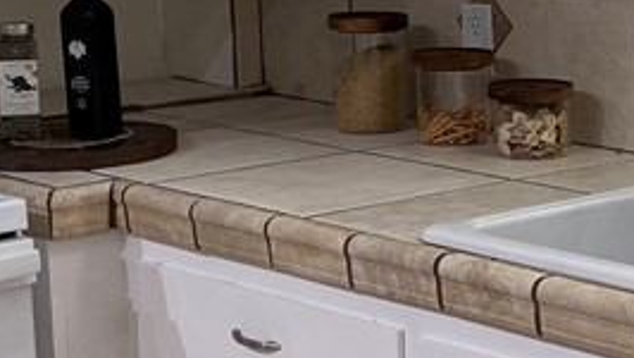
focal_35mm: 109
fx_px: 1834
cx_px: 682
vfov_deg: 11.1
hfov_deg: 18.9
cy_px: 129
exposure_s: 1/120
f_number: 1.8
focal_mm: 4.25
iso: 100
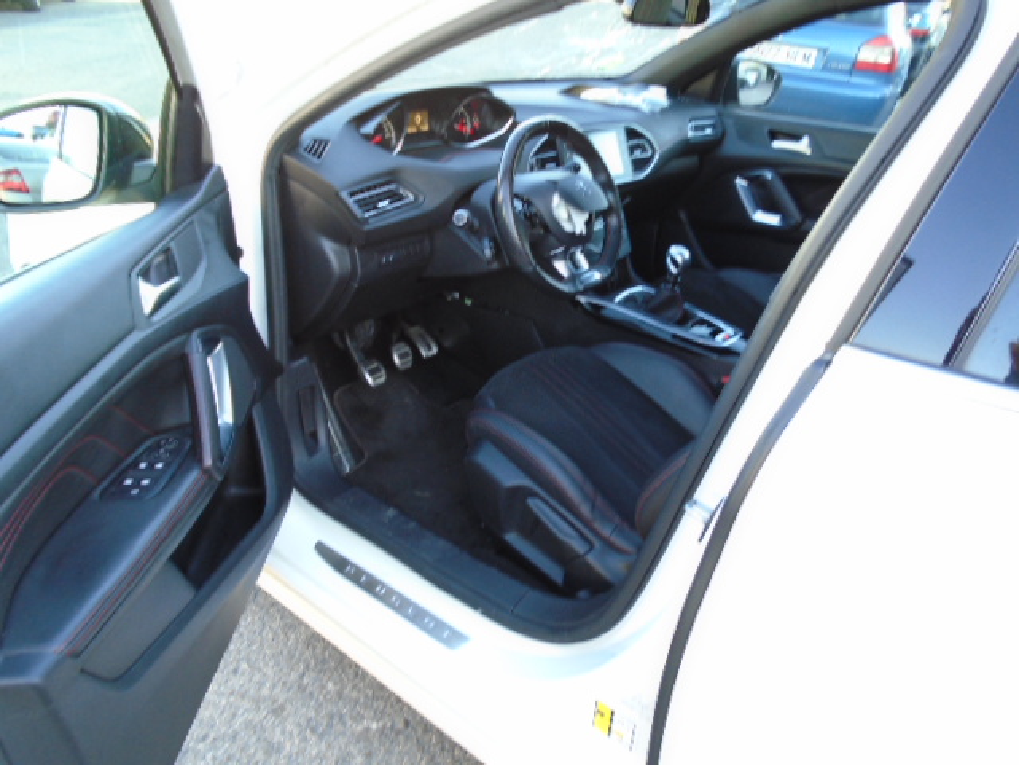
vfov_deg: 53.1
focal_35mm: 26
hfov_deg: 67.3
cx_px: 510
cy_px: 382
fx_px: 765
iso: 100
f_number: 3.2
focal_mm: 4.6
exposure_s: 1/30
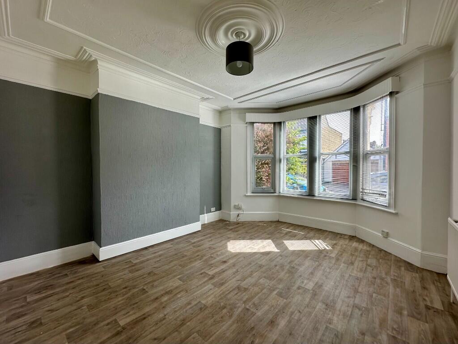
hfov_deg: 102.1
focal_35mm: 14
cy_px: 172
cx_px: 229
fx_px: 185
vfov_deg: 85.7
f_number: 2.2
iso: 40
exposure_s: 1/197
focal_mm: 2.22
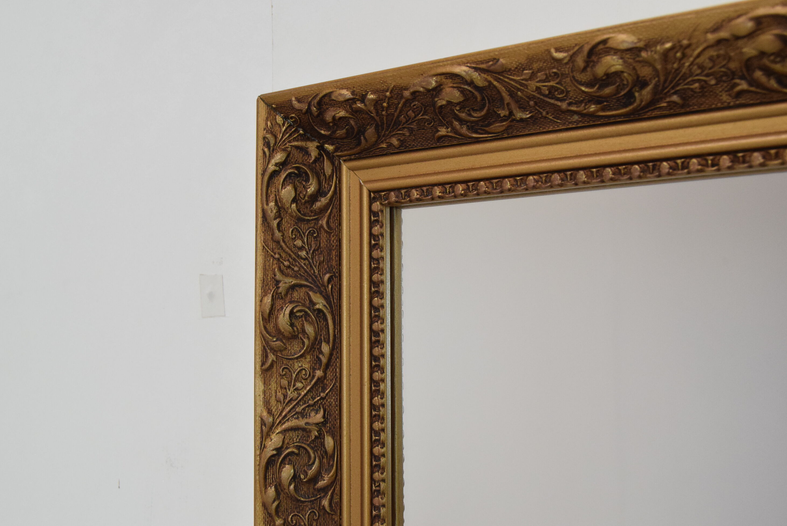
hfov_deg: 48.4
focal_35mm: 40
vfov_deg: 33.5
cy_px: 260
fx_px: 875
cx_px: 386
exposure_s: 1/250
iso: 1600
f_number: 8
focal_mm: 26
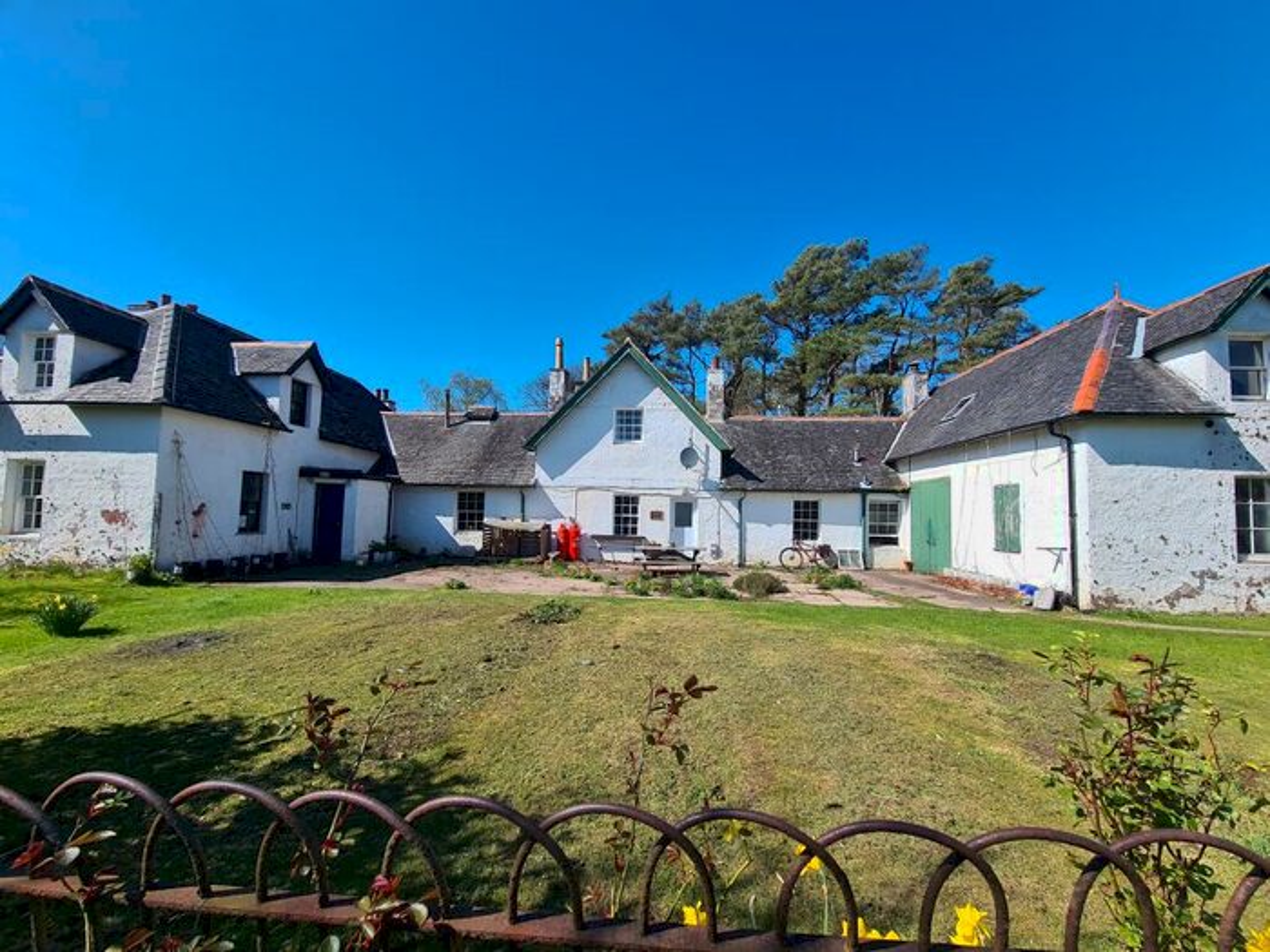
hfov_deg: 106.2
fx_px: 477
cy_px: 476
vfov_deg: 89.9
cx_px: 635
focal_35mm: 13
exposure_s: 1/1620
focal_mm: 2.2
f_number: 2.2
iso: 50
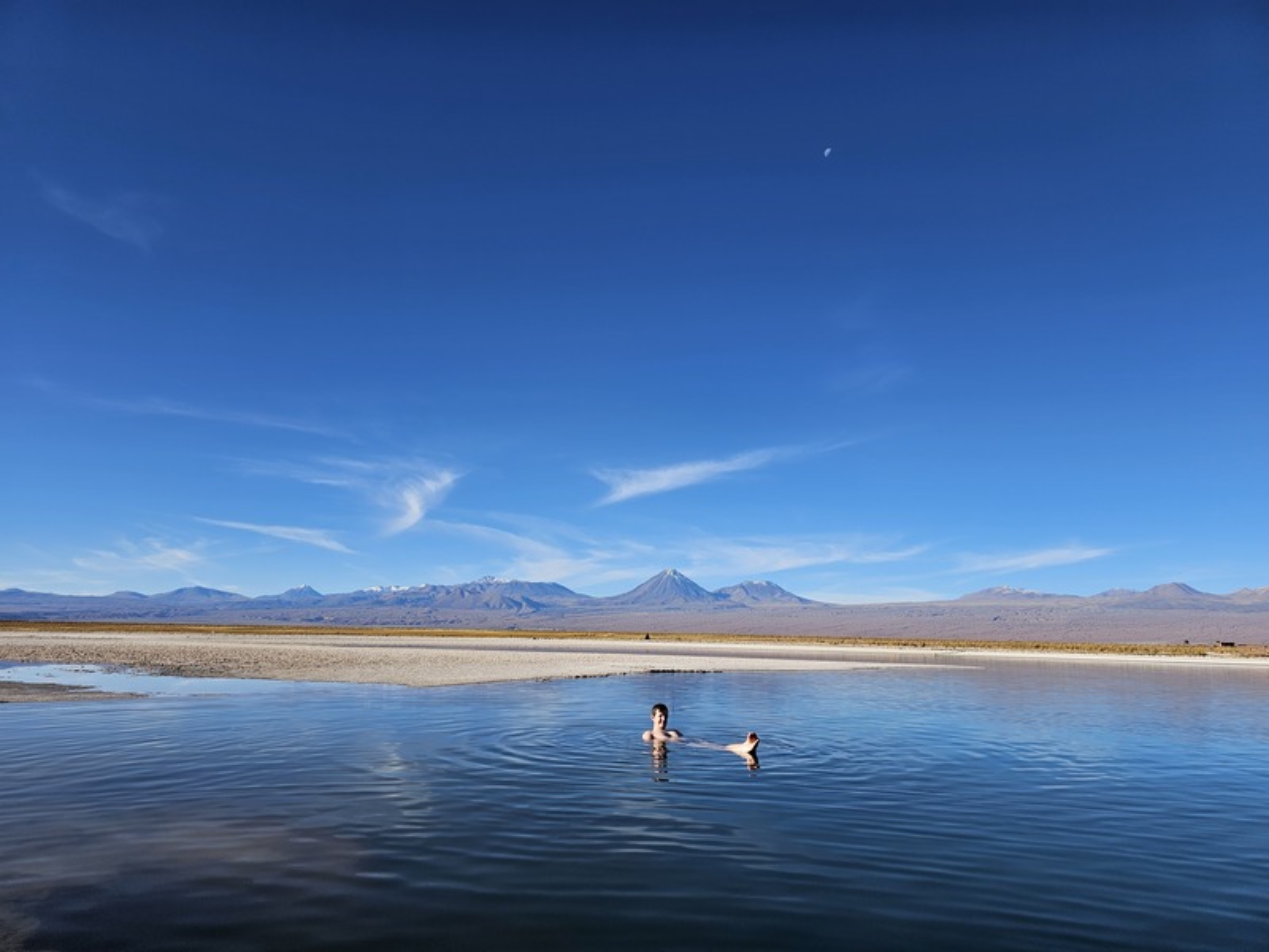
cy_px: 476
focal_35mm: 23
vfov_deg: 58.9
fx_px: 843
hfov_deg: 73.9
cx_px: 634
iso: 10
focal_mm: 6.3
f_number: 1.7
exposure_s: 1/1016
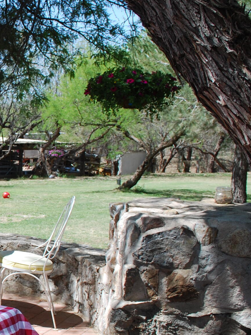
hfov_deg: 19.7
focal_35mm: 67
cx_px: -96
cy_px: 193
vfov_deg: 28.9
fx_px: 648
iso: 100
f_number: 6.3
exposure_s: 1/160
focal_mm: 18
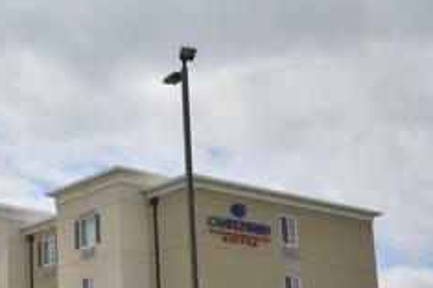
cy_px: 258
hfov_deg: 24.0
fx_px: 949
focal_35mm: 79
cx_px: -43
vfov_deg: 17.0
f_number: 11
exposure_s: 1/500
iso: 250
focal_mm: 20
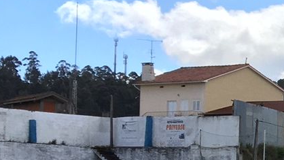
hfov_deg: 12.8
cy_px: 186
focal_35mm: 145
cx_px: 580
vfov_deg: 8.3
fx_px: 1092
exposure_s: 1/1350
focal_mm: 4.15
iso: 25
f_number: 2.2
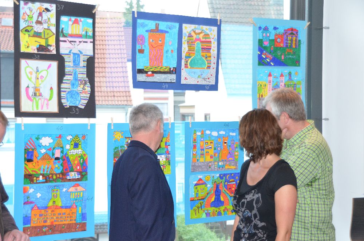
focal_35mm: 63
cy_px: 120
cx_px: 182
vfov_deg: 21.5
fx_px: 636
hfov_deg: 32.0
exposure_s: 1/200
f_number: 4.2
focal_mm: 42
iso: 1600
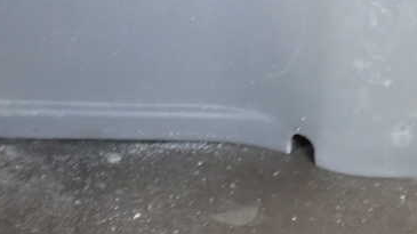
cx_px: 276
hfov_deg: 12.0
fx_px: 1979
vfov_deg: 6.8
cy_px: 17
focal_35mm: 179
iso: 1600
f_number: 4.9
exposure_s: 1/25
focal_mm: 18
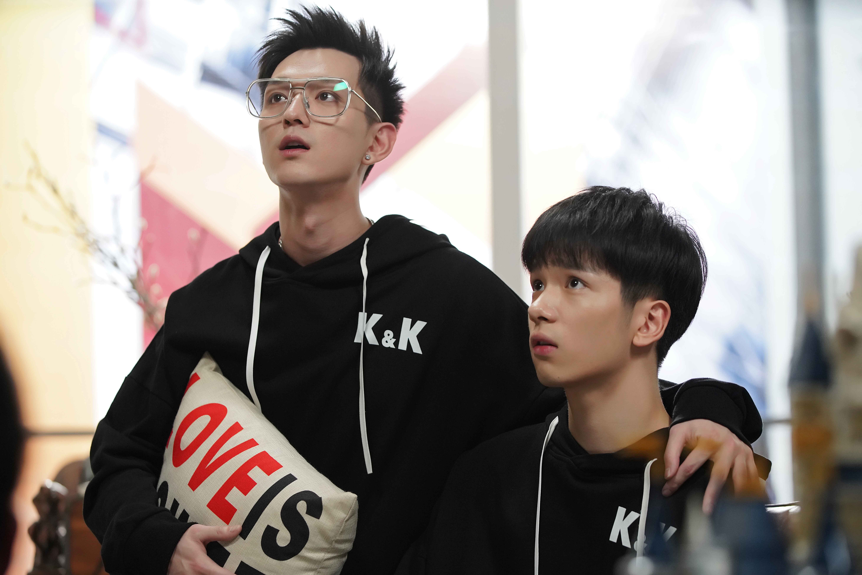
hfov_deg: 20.4
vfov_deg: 13.7
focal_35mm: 100
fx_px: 2395
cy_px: 288
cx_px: 431
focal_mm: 100
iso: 3200
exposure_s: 1/125
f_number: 3.5
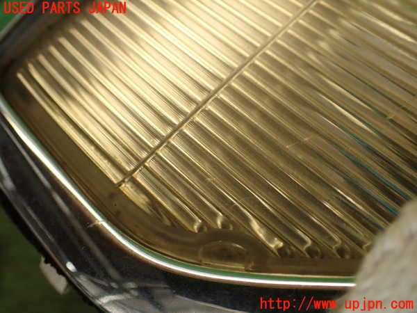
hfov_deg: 56.8
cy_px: 156
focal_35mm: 32
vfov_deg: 44.2
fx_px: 385
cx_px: 208
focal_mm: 5.79
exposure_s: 1/80
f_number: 2.4
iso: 100
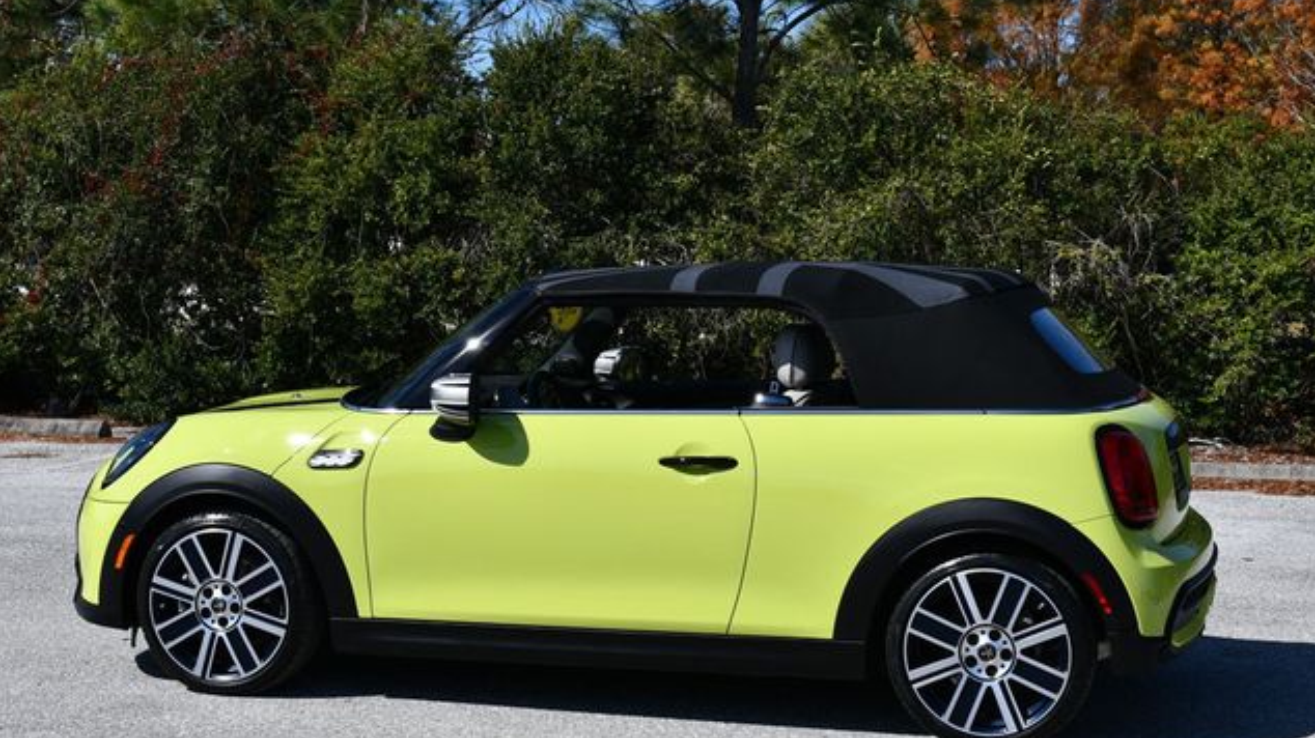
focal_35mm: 72
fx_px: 2509
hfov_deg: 29.4
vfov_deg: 16.7
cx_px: 660
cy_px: 369
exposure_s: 1/400
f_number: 10
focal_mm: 34
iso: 100
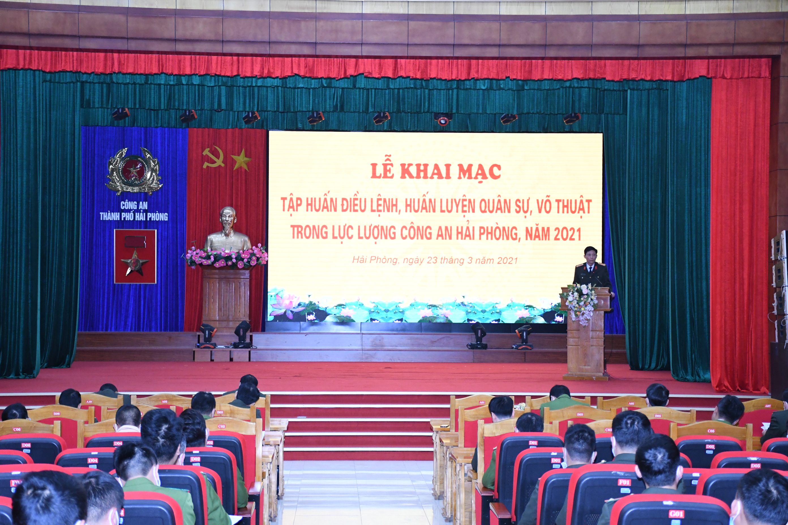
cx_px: 394
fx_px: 1313
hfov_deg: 33.4
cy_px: 262
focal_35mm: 60
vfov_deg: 22.6
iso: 3200
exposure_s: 1/200
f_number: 4.5
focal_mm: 40
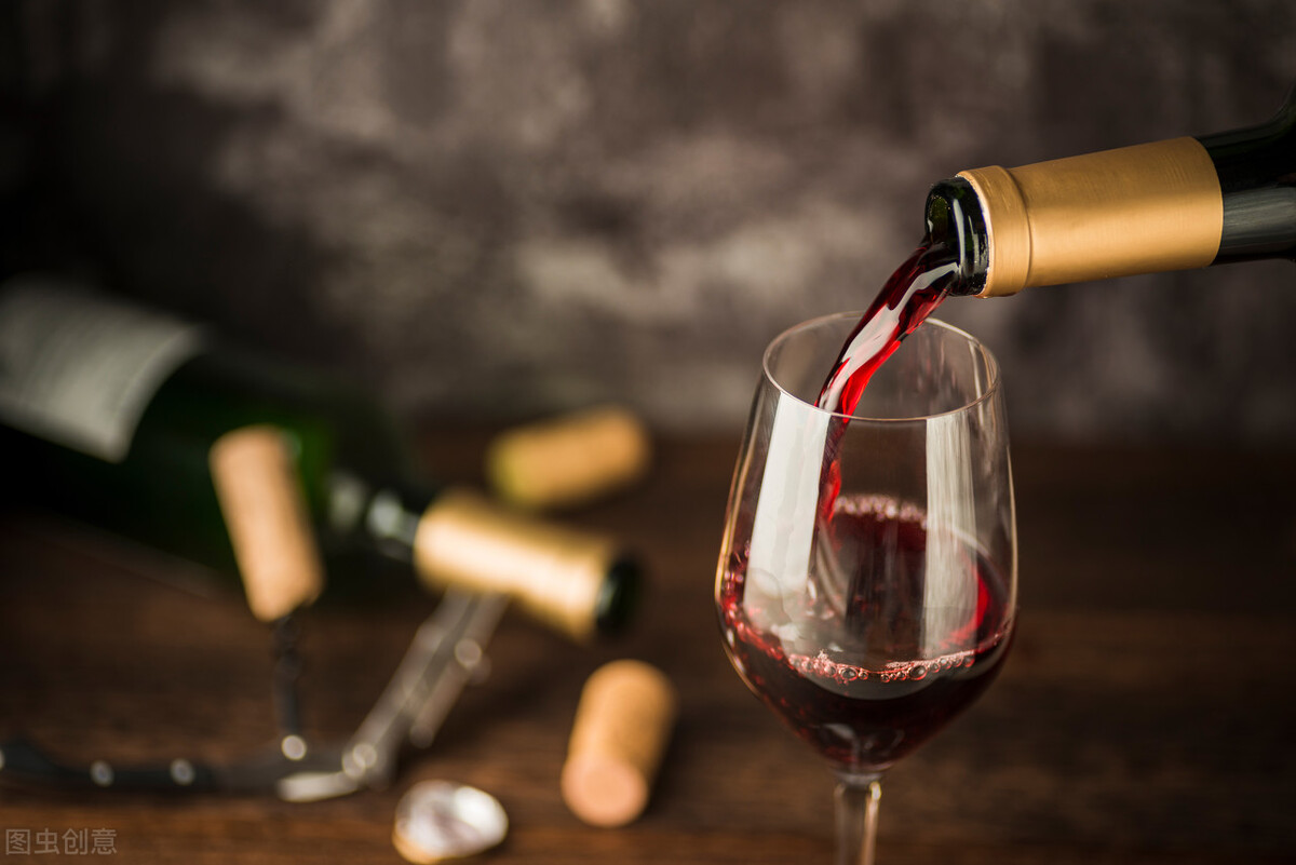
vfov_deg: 15.2
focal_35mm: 90
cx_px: 648
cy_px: 432
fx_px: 3241
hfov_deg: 22.6
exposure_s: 1/100
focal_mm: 90
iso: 100
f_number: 3.5
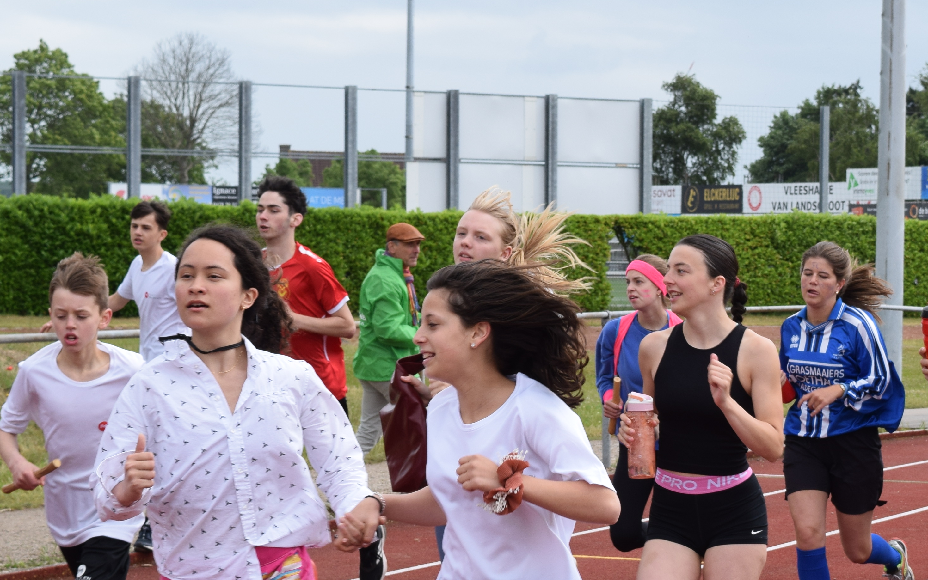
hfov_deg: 16.5
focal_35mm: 125
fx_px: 3162
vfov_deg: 10.5
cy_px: 401
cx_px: 777
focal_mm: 40
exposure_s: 1/320
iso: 200
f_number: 9
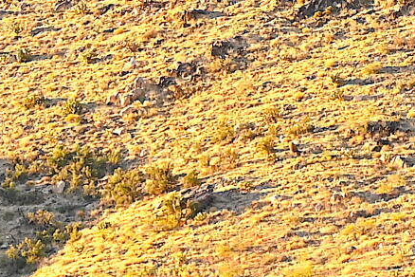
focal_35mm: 479
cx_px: 104
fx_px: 5521
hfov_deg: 4.3
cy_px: 362
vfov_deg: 2.9
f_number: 4
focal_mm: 70
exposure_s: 1/250
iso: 100
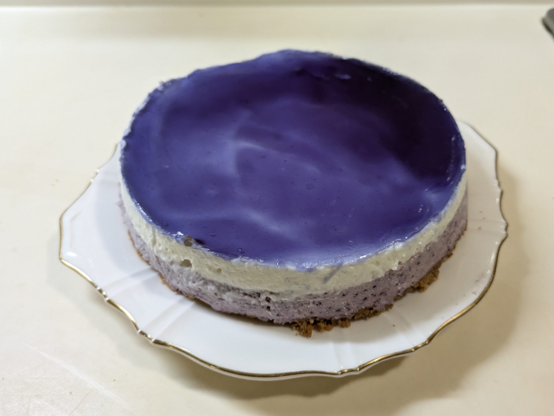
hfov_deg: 61.5
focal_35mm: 29
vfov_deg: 48.2
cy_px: 191
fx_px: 464
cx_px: 302
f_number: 1.89
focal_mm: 5.43
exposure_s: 1/100
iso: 636
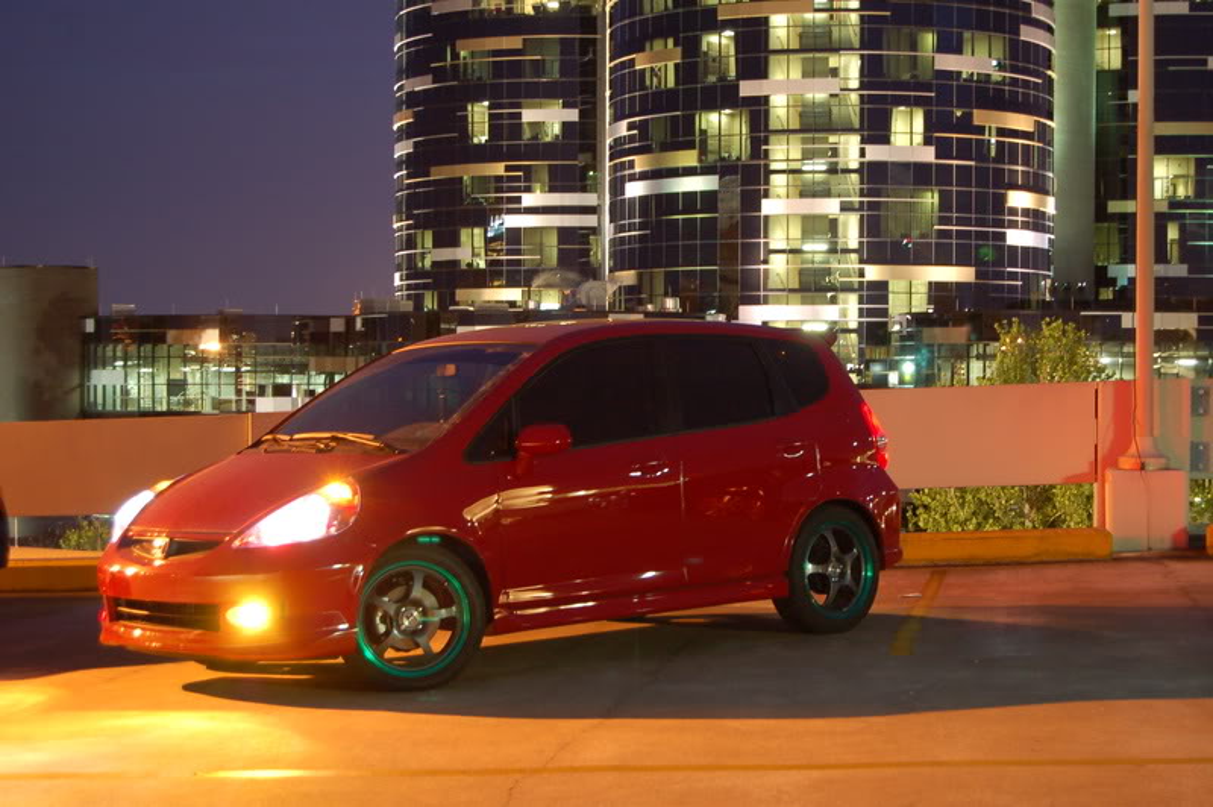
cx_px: 606
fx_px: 2323
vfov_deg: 19.7
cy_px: 404
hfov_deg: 29.3
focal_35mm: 69
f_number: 5.3
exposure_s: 2
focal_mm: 46
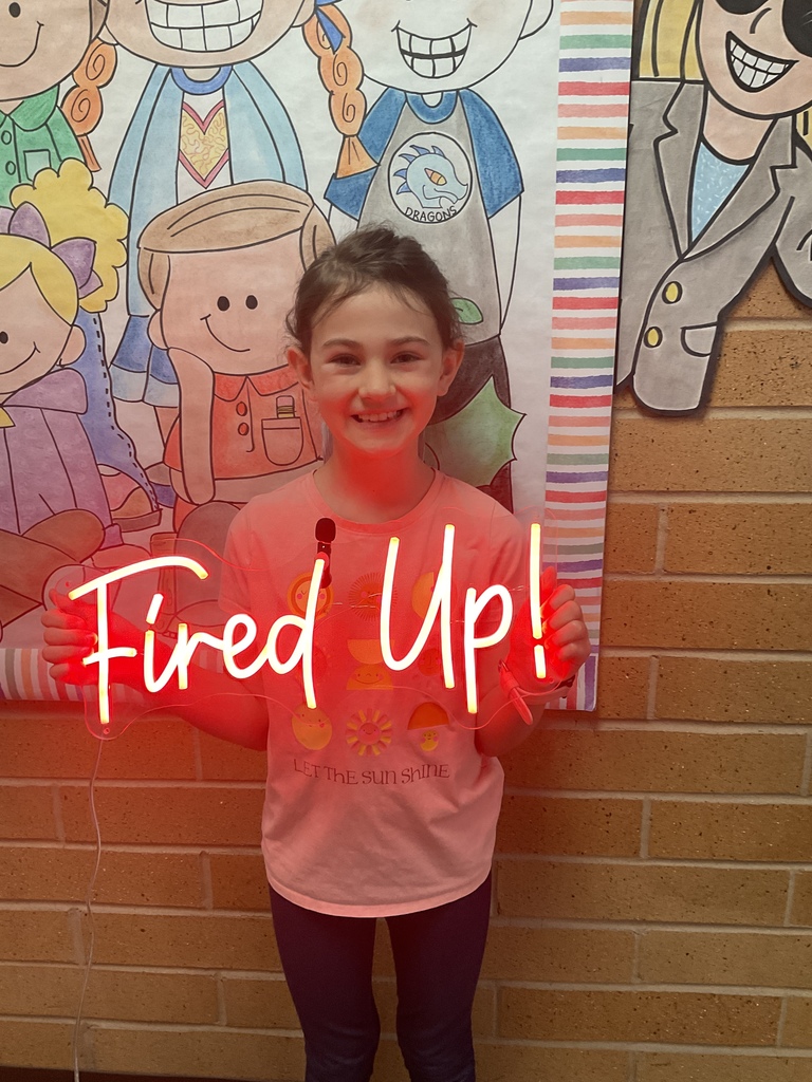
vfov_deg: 61.7
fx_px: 907
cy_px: 541
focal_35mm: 29
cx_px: 406
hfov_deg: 48.2
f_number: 1.8
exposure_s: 1/60
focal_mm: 3
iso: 125
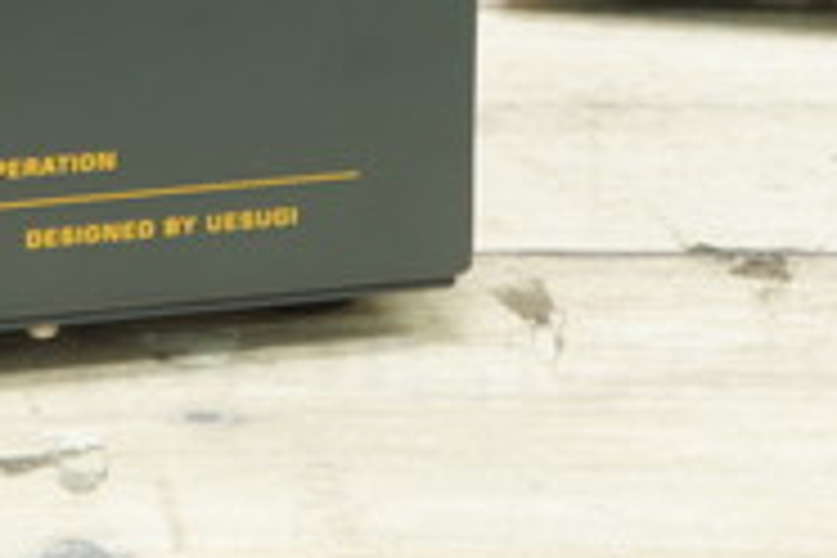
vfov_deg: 4.6
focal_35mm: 295
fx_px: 6858
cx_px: 351
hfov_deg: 7.0
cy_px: -448
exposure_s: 1/8
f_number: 5.6
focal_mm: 41
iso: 200
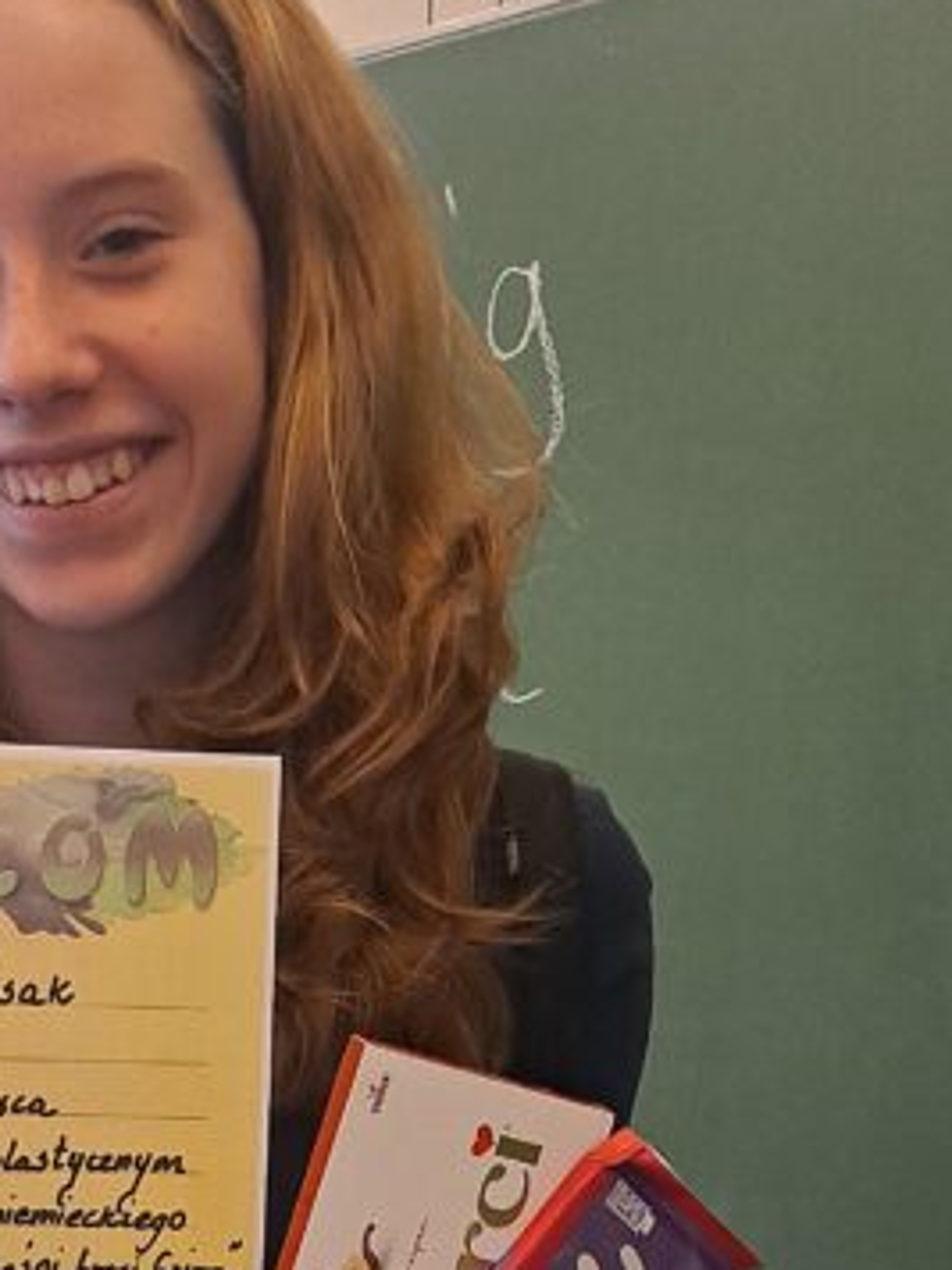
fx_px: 2640
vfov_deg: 25.4
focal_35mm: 72
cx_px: 46
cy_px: 1345
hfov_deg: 19.9
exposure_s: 1/50
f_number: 2
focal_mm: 4.6
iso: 250
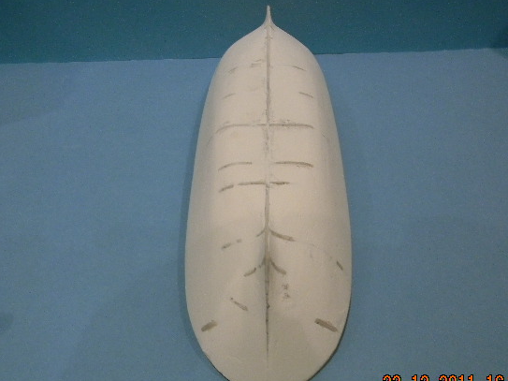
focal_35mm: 33
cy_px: 205
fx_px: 484
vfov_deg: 42.9
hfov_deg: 55.3
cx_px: 269
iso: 400
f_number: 3.5
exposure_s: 1/18
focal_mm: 5
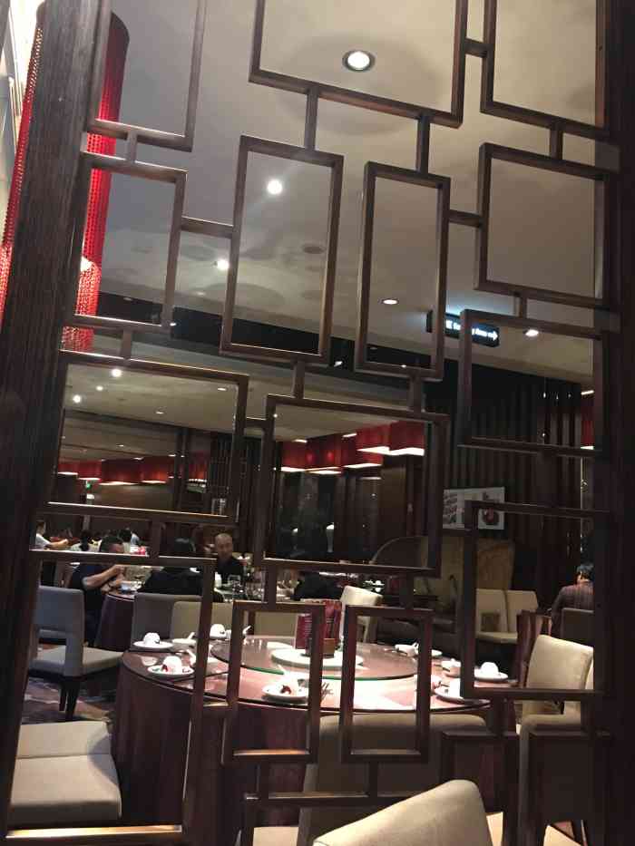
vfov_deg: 61.7
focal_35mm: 29
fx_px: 709
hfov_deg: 48.2
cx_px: 318
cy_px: 423
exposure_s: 1/8
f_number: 2.2
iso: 160
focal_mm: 4.15
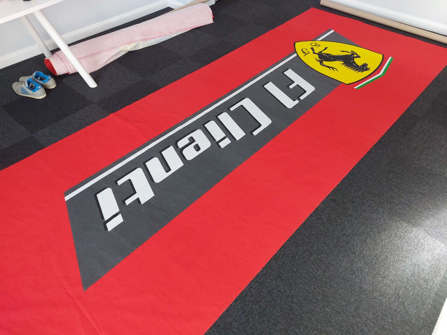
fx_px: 310
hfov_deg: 71.6
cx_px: 224
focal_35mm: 24
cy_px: 168
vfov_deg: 56.8
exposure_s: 1/60
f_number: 1.8
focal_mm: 5.23
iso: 500
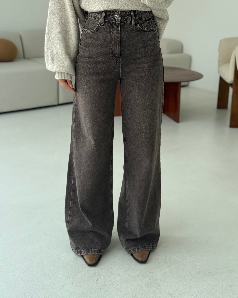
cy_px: 134
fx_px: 458
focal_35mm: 52
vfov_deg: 36.0
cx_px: 118
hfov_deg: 29.1
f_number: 1.78
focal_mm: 6.76
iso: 80
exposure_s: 1/906
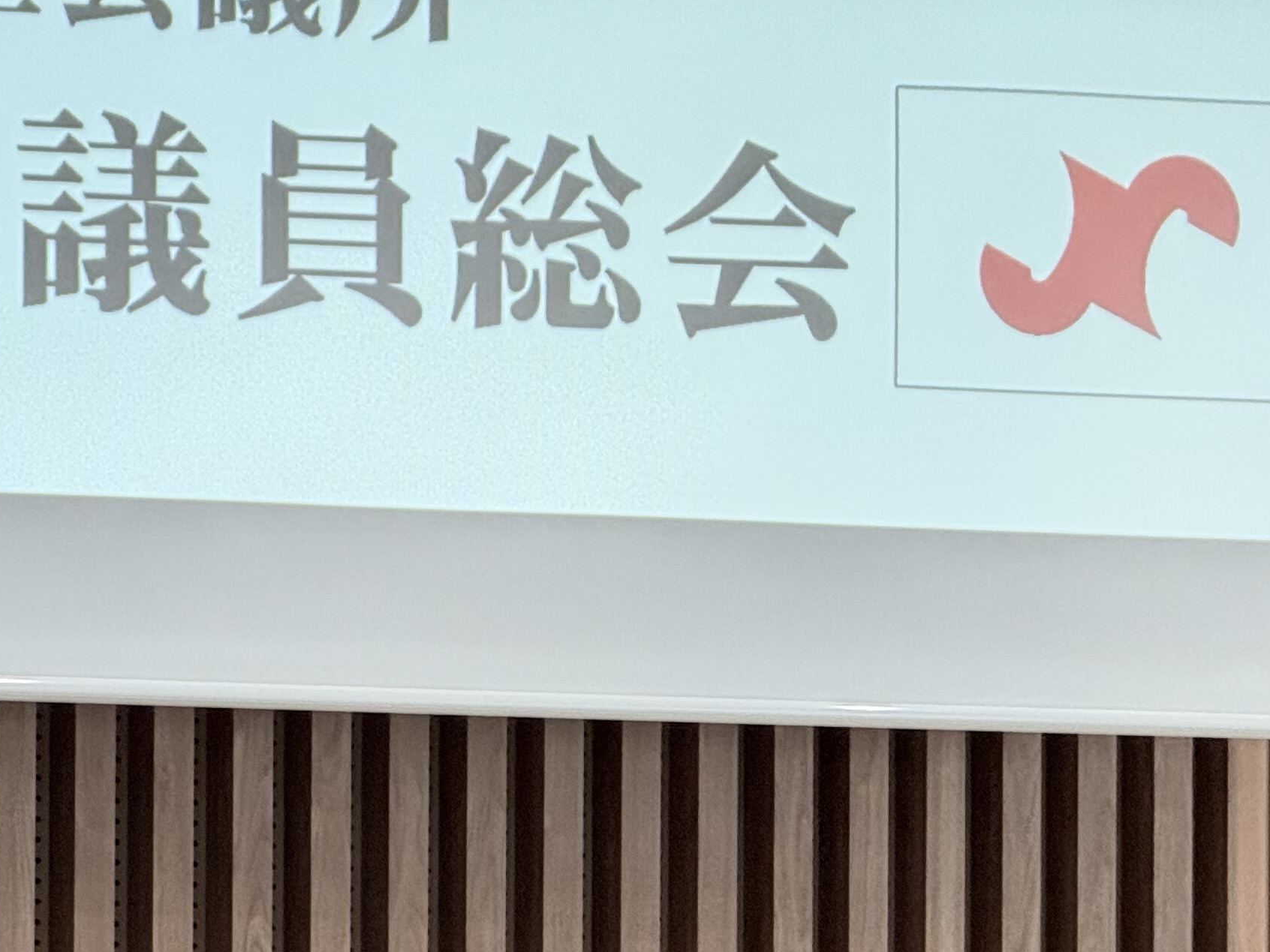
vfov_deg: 5.2
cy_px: 1128
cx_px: -47
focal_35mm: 286
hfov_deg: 6.9
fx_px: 10493
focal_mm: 15.66
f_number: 2.8
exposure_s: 1/87
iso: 250
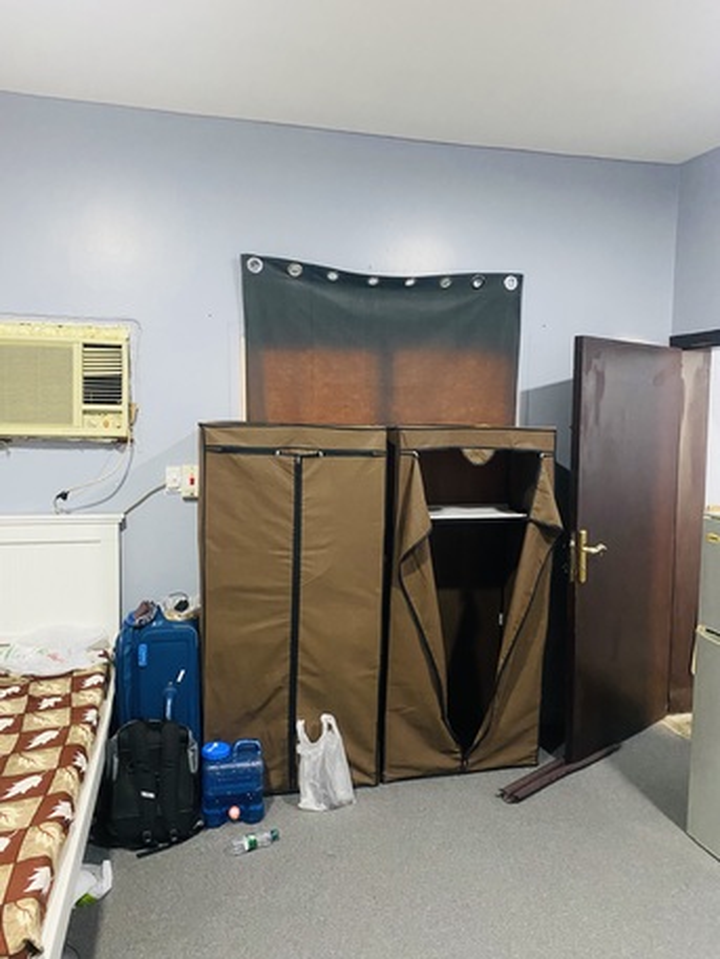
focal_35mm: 26
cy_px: 480
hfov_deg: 53.1
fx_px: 721
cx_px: 360
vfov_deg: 67.3
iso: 640
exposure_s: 1/30
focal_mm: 4.25
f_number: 1.8
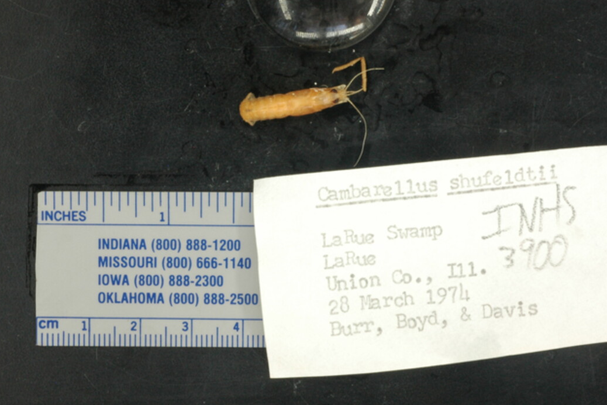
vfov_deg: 13.2
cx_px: 267
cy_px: 211
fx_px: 1753
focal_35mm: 104
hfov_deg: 19.6
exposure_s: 1/1.3
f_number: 36
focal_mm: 60
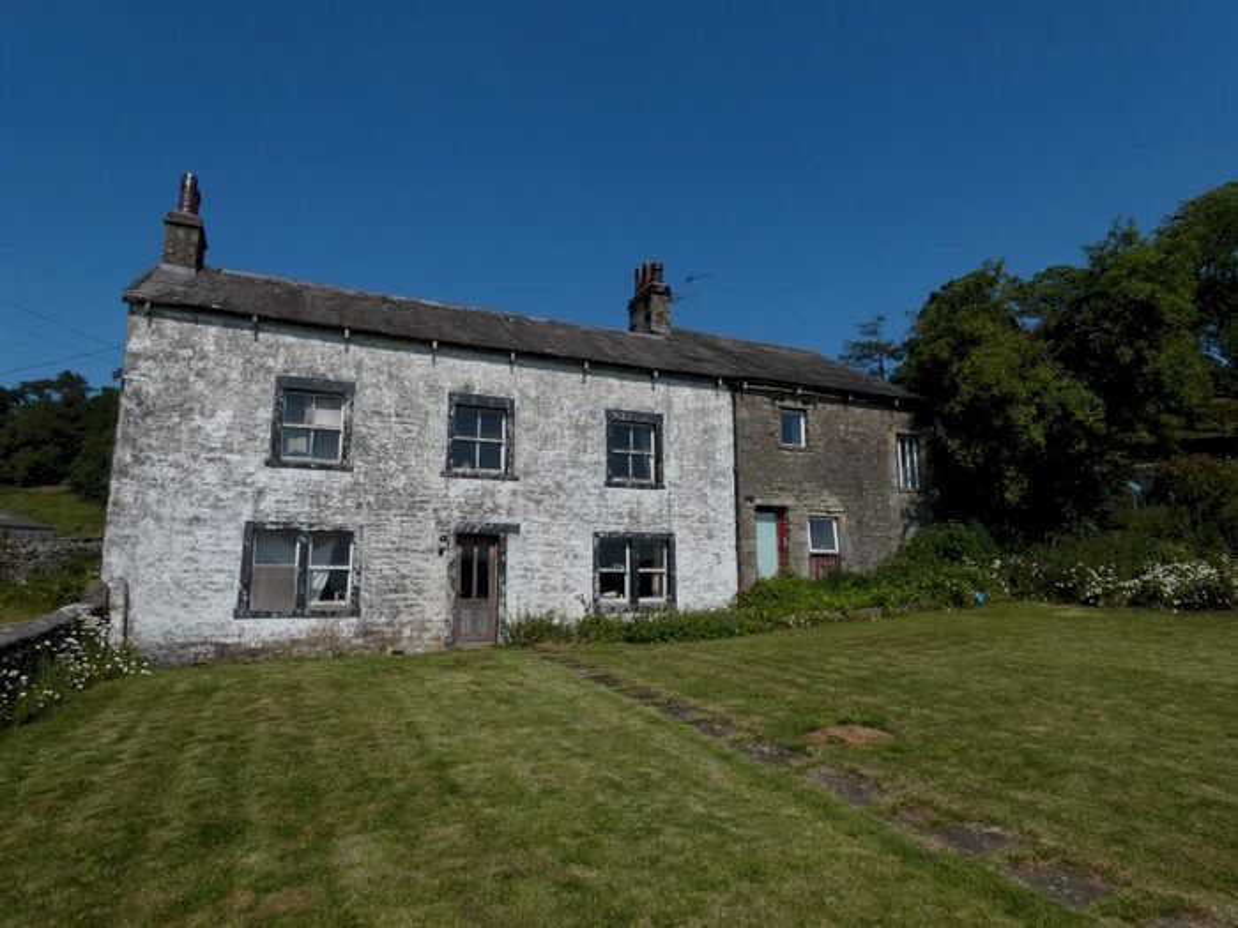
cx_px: 619
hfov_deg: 81.7
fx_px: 715
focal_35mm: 20
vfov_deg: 66.0
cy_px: 464
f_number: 5.6
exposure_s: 1/1000
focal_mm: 3.6
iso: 80
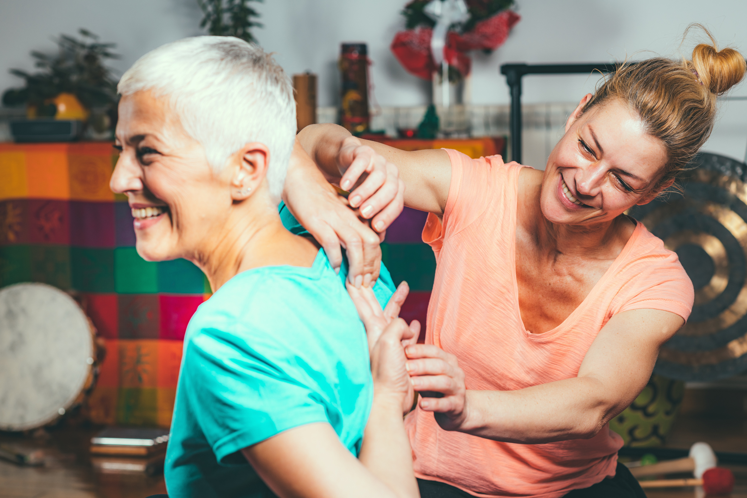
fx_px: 1764
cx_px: 374
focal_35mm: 85
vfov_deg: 16.1
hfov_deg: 23.9
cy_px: 249
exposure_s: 1/160
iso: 100
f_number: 4.5
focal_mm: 85
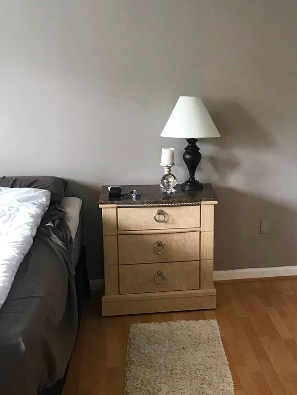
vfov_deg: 36.1
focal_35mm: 53
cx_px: 264
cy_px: 180
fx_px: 606
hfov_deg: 26.7
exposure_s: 1/15
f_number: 1.8
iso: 40
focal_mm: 3.99
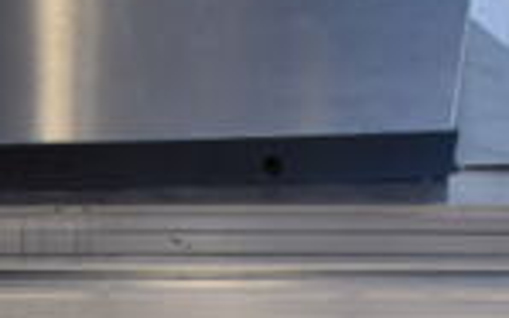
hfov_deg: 17.7
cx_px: -79
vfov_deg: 10.6
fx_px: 1567
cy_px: 650
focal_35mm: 113
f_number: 3.5
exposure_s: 1/250
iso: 560
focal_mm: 18
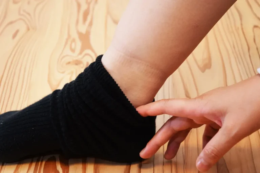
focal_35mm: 82
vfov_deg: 16.6
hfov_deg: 24.6
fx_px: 596
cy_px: 86
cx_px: 130
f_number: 6.3
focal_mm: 55
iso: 800
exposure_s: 1/60
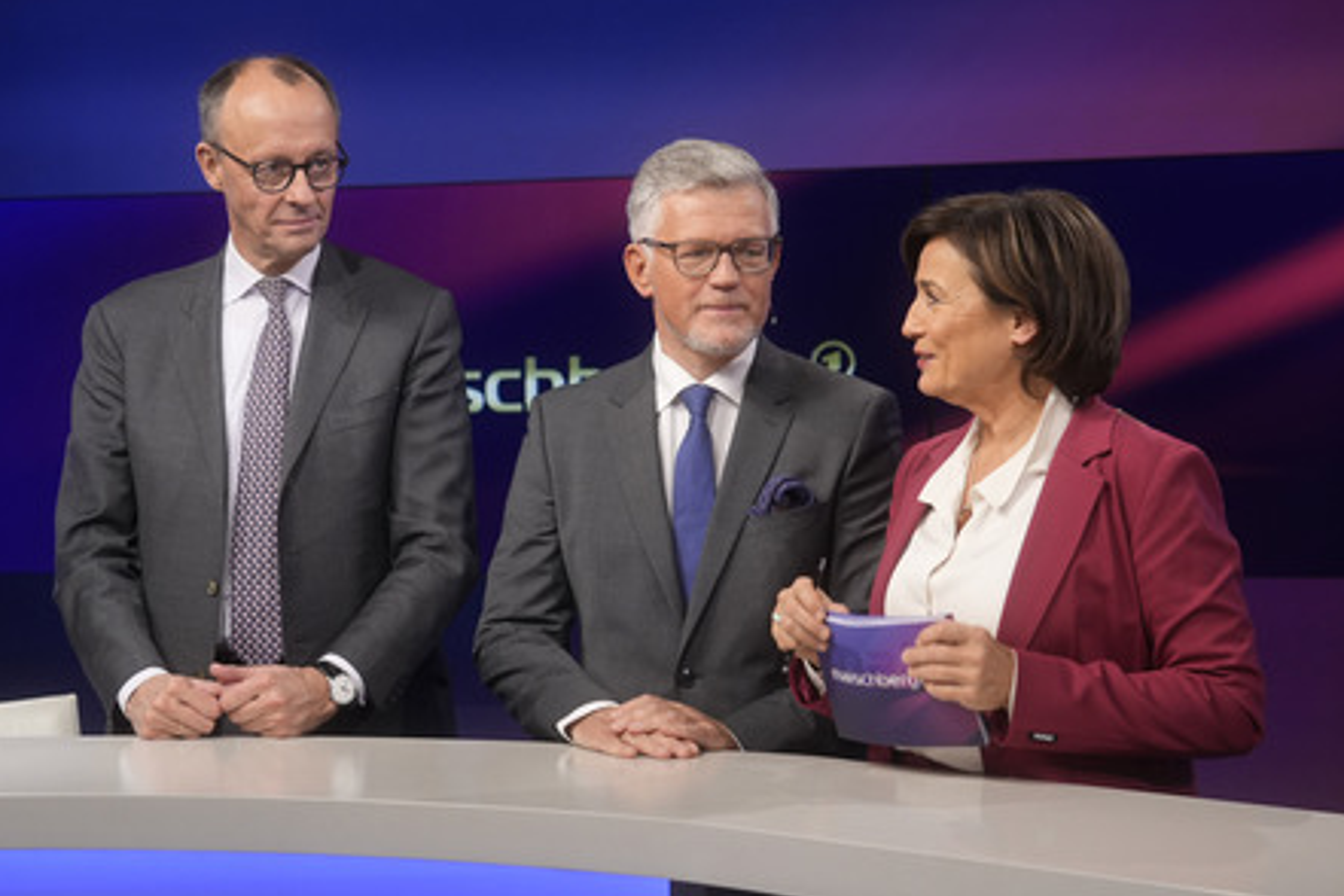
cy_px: 451
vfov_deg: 29.2
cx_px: 672
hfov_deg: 42.7
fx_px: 1717
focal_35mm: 46
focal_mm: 30
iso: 640
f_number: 2.2
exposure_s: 1/200
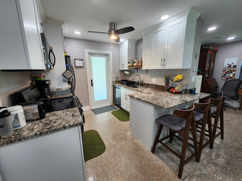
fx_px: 91
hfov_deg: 106.2
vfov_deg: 89.9
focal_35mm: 13
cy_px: 90
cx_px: 121
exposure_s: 1/60
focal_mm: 2.2
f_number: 2.2
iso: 100
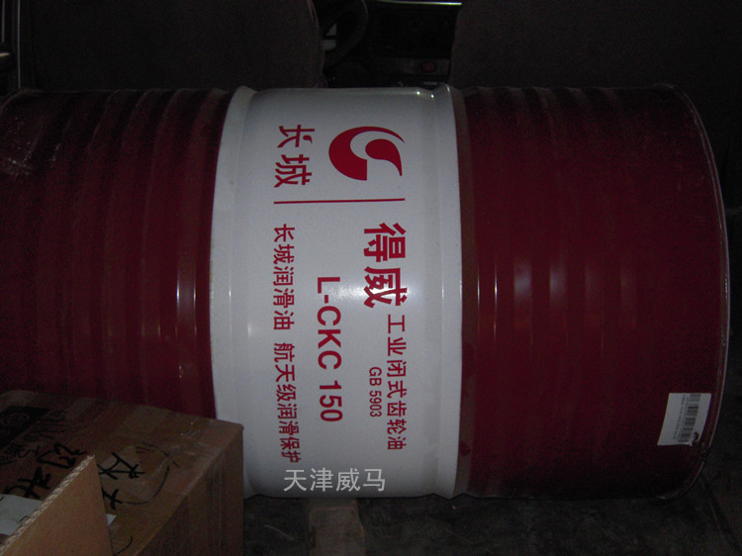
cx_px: 371
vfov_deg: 32.2
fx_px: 964
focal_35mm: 45
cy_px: 278
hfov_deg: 42.1
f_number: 3.3
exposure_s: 1/30
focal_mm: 8.1
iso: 400
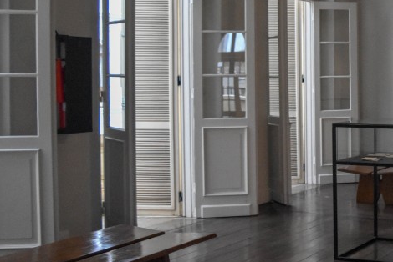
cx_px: 383
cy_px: 80
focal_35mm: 62
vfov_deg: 21.8
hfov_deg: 30.3
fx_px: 677
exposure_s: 1/500
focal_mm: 18
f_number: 3.5
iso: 3200
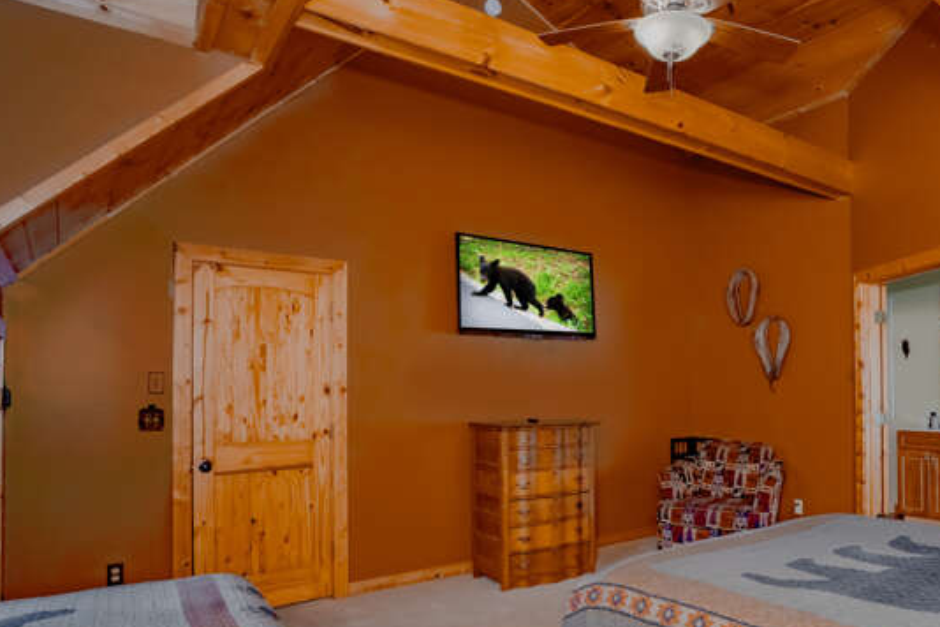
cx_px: 600
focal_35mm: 23
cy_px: 372
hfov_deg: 74.5
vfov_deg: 54.8
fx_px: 601
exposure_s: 1/100
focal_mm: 16
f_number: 8
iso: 1000
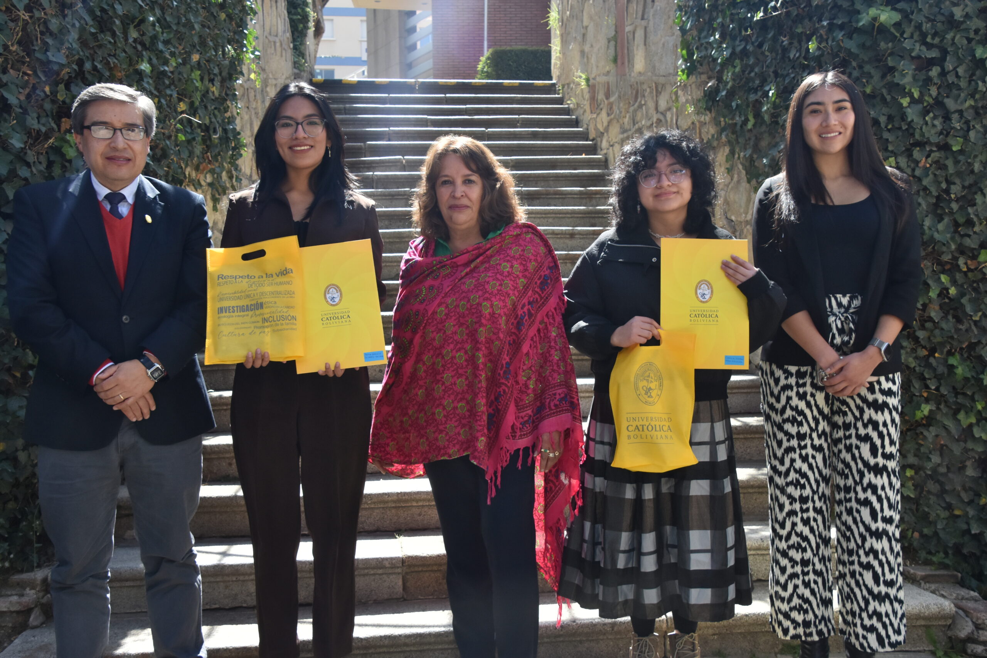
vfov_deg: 36.9
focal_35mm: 36
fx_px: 987
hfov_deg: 53.1
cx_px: 494
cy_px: 329
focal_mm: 24
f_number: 8
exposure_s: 1/500
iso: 560
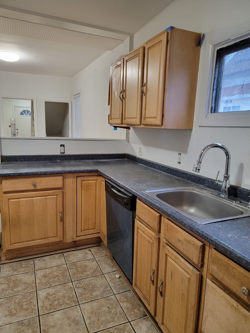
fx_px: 231
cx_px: 125
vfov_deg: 71.6
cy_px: 166
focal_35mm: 24
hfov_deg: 56.8
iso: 250
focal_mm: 6.7
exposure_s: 1/40
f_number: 1.8
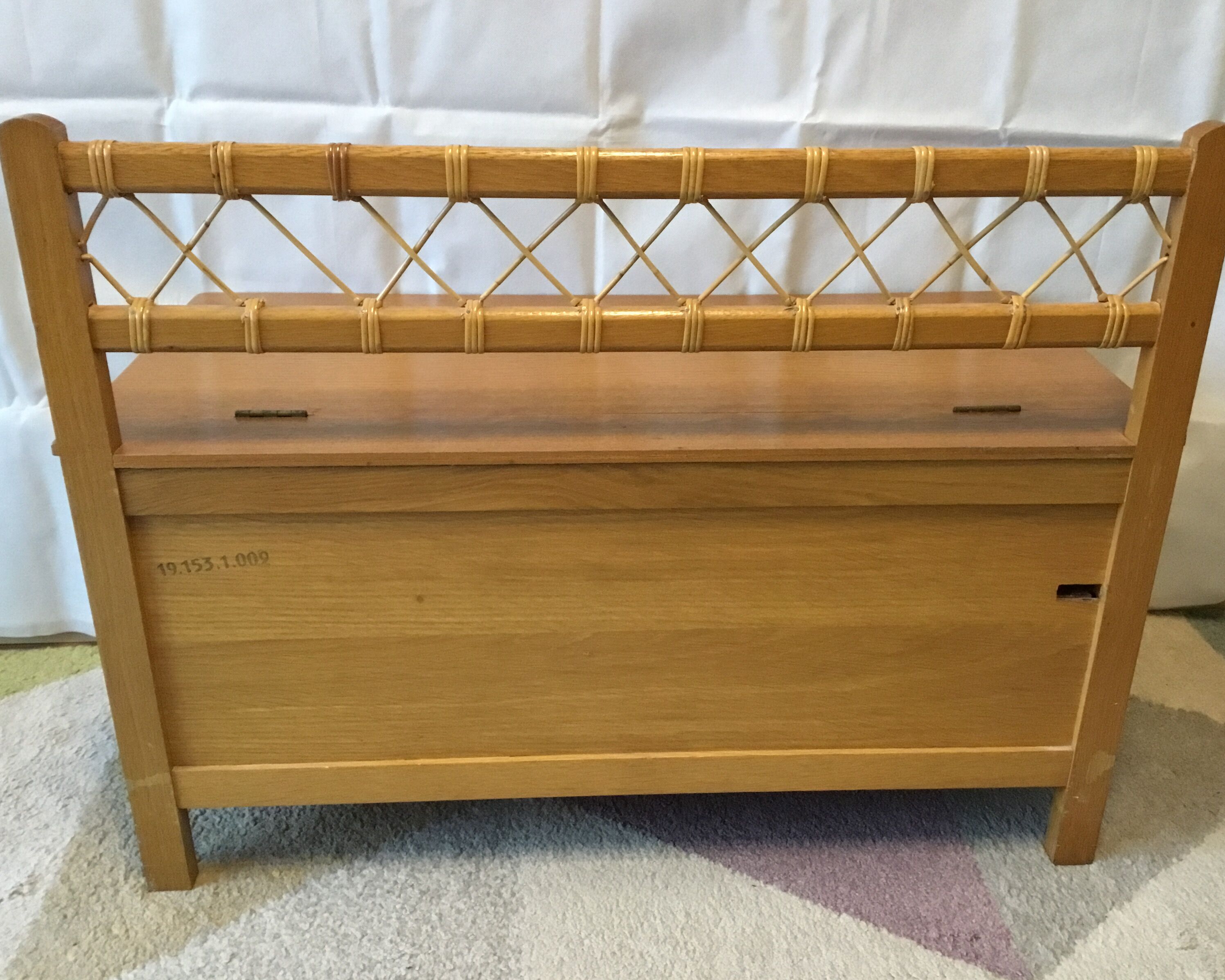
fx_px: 1196
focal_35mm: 33
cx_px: 629
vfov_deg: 44.5
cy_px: 493
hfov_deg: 54.2
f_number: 2.4
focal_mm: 3.3
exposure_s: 1/17
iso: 250
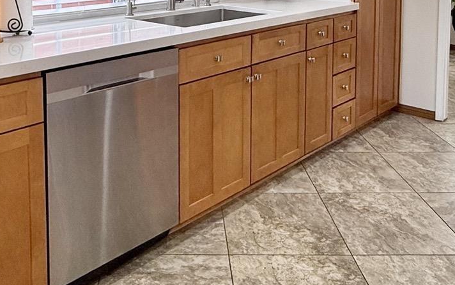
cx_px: 185
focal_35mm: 40
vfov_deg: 29.3
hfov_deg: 49.0
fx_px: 496
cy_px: -19
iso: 64
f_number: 2.2
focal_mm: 2.22
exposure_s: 1/144
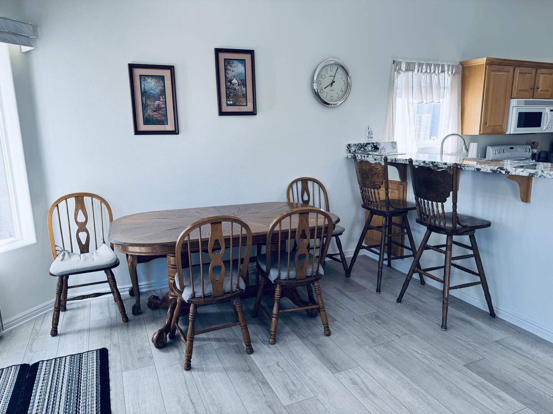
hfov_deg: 71.6
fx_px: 383
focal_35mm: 24
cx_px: 276
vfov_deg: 56.8
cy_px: 207
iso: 64
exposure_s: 1/176
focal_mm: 6.76
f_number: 1.78
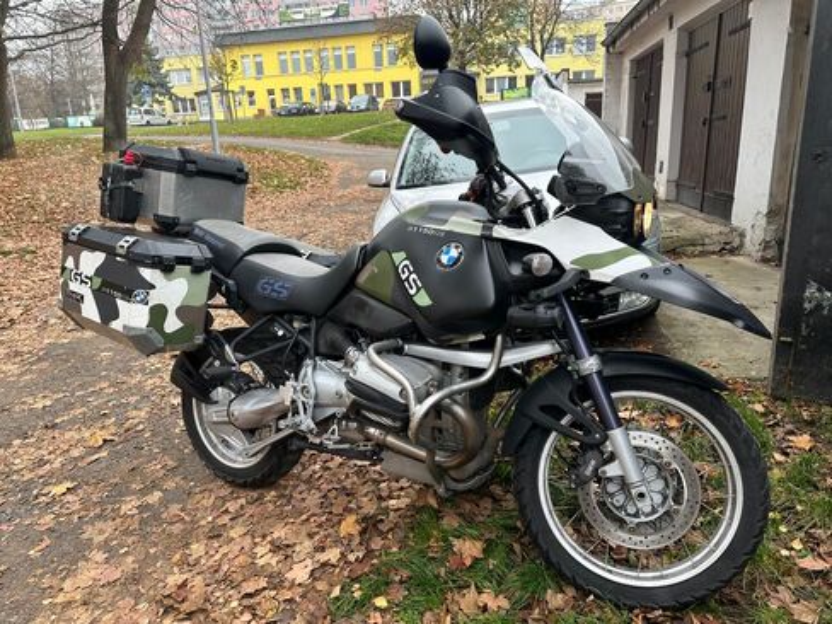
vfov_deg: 56.8
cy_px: 312
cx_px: 416
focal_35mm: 24
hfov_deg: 71.6
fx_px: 577
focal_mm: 6.86
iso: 64
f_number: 1.78
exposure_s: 1/186
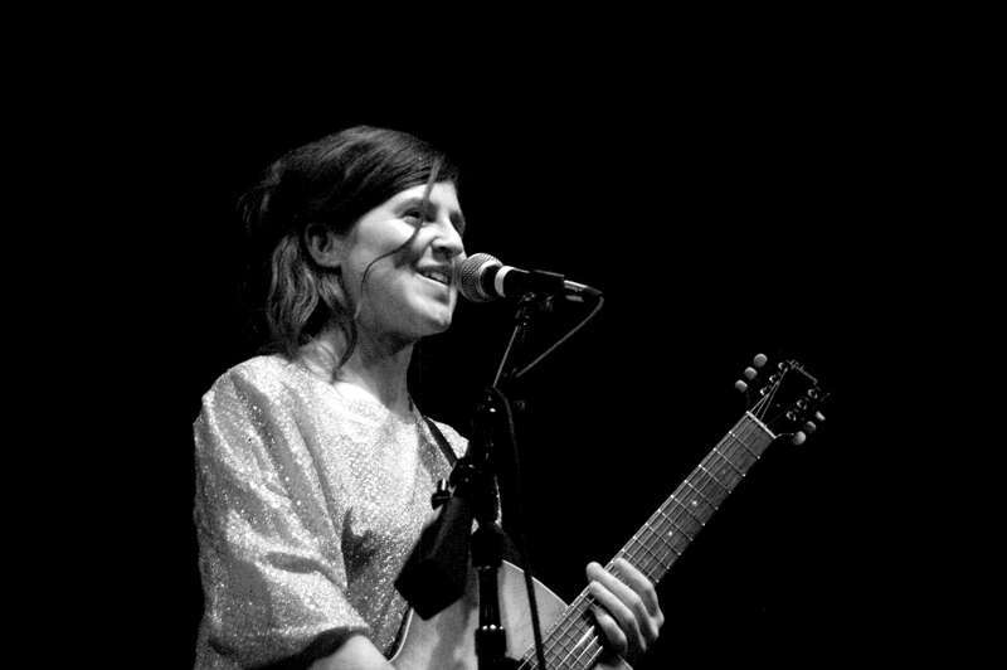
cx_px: 504
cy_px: 335
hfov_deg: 24.2
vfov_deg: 16.2
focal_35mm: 84
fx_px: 2348
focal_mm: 56
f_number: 4.8
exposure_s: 1/60
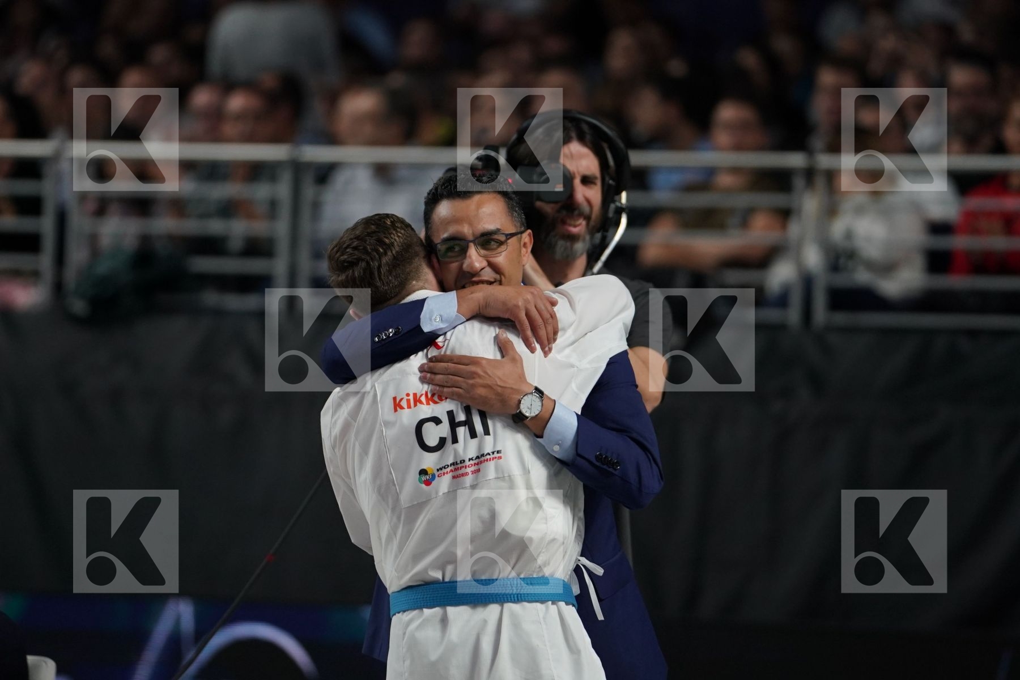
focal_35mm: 300
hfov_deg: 6.9
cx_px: 510
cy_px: 340
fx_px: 8499
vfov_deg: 4.6
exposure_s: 1/1000
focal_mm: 200
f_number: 2.8
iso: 1250
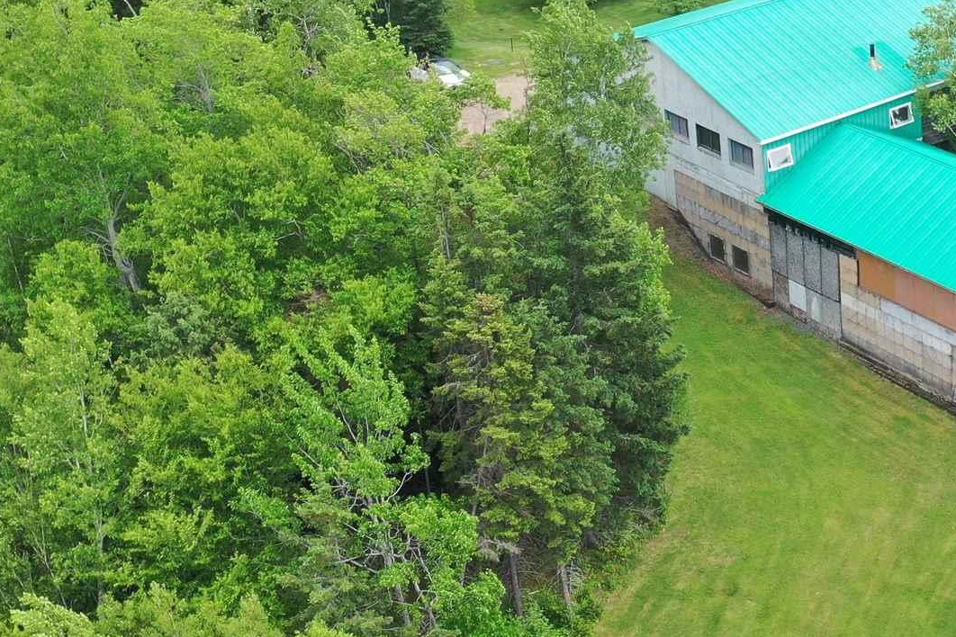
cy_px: 179
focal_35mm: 81
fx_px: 2151
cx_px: 1002
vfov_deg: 16.8
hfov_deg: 23.8
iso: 100
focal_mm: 10.26
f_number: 4.5
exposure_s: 1/120
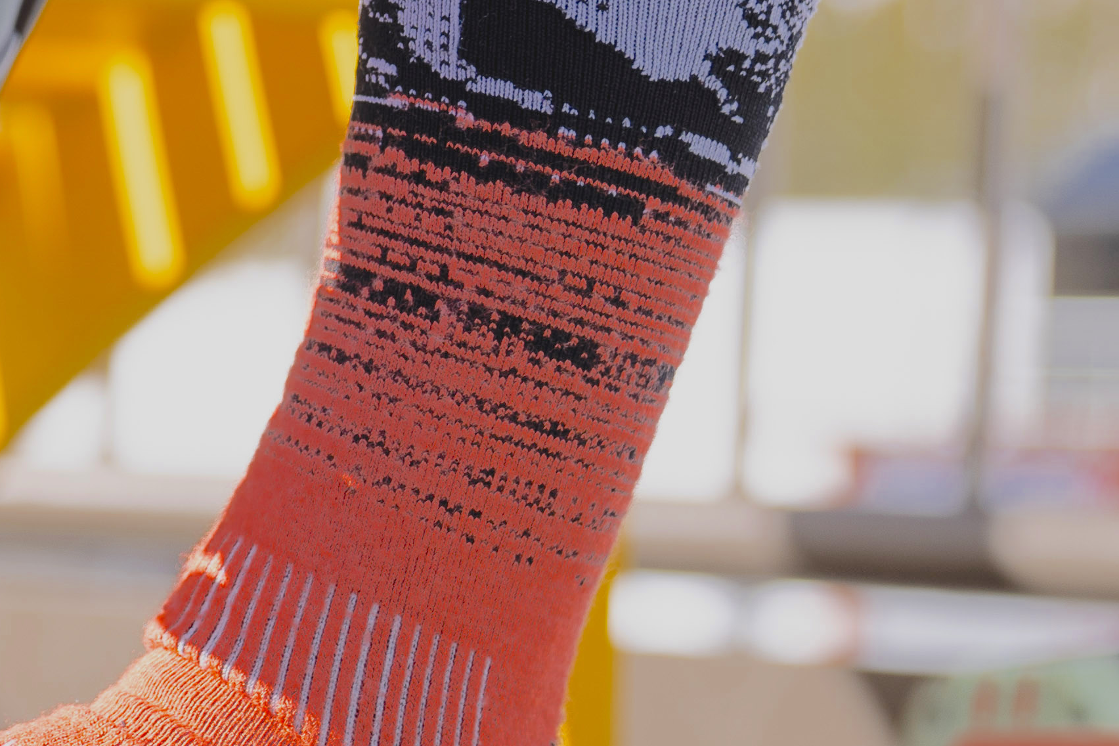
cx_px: -209
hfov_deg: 12.4
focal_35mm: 162
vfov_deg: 8.5
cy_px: 194
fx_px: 5035
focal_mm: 46
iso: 100
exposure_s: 1/640
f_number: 2.8
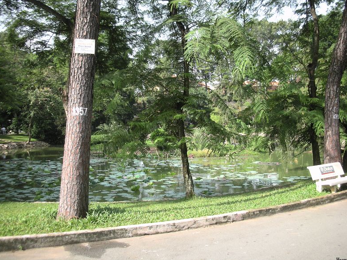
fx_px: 361
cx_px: 177
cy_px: 128
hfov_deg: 51.4
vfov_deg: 39.6
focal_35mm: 36
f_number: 2.8
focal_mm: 5.8
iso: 50
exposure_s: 1/177
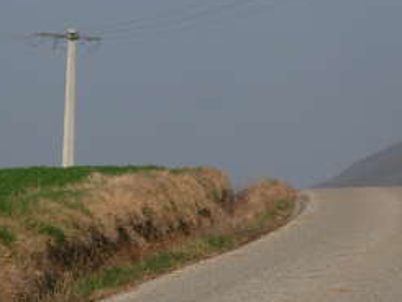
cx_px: 477
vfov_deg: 5.4
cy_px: 33
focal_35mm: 274
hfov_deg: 7.2
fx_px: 3184
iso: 79
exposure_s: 1/512
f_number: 7.1
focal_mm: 18.6
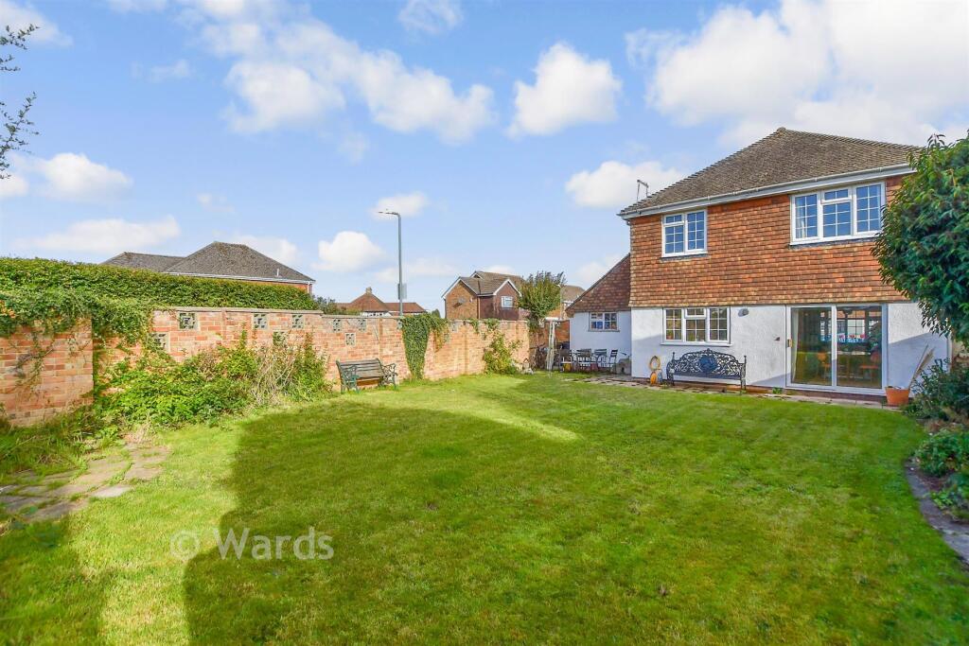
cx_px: 484
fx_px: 404
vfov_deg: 77.3
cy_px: 323
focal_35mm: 15
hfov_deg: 100.4
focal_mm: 10
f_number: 8
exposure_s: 1/1600
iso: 320
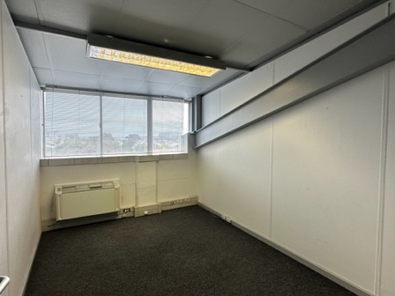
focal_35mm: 20
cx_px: 200
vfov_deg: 66.0
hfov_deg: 81.7
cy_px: 144
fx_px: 228
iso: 64
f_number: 2.2
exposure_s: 1/100
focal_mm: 2.22
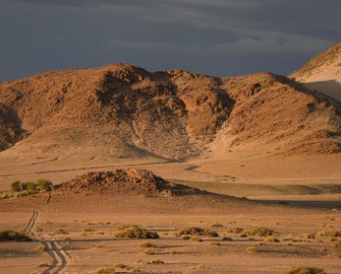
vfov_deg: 6.8
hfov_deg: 8.5
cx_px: 168
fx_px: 2292
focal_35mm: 227
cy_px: 137
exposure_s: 1/320
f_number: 3.5
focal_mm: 200
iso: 200
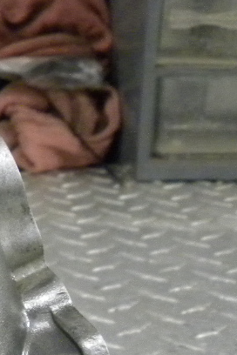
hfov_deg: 11.2
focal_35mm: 106
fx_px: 1047
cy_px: 405
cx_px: -298
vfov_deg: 18.4
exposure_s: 1/24.3
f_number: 2.8
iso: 400
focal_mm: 4.6
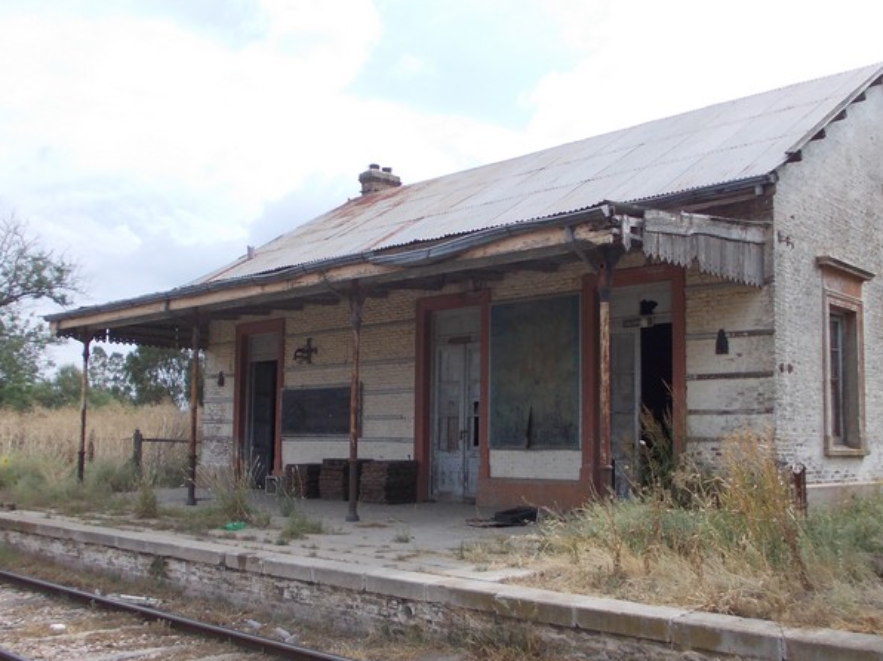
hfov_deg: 51.3
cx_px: 474
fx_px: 918
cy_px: 379
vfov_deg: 39.5
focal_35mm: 36
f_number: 5.4
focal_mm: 4
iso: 80
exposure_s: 1/320
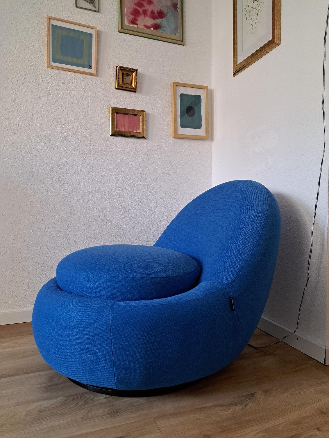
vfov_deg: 71.6
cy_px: 219
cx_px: 164
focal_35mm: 24
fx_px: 304
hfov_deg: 56.8
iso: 400
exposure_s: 1/33
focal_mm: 5.23
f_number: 1.8
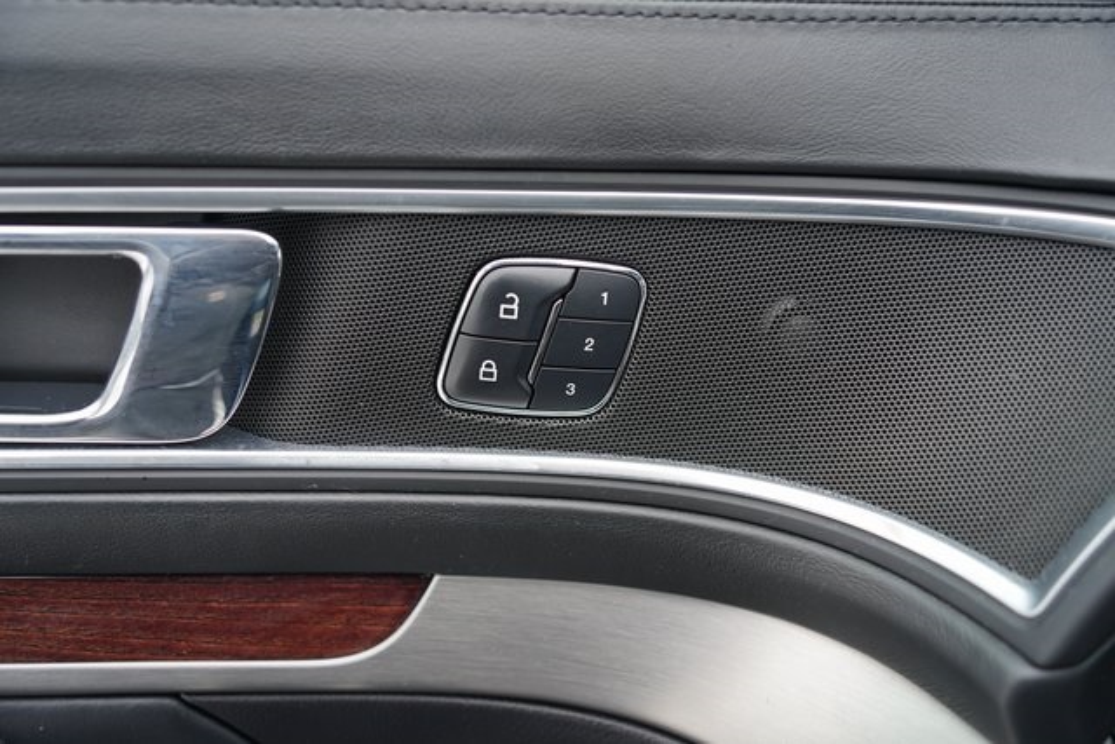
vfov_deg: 36.0
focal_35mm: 37
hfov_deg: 51.9
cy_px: 372
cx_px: 558
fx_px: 1146
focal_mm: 37
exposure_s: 1/60
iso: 125
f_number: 4
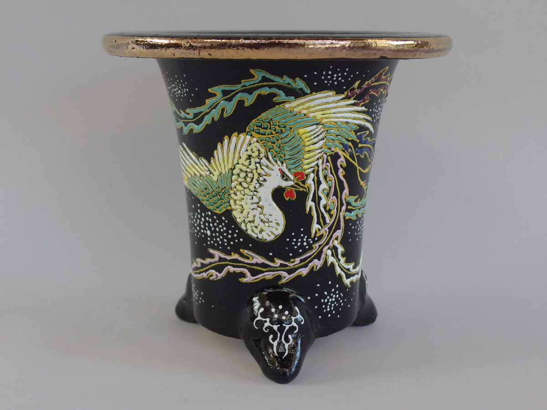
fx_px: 885
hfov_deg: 34.3
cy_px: 205
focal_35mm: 56
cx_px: 274
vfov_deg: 26.1
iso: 200
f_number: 2.8
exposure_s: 1/80
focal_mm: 12
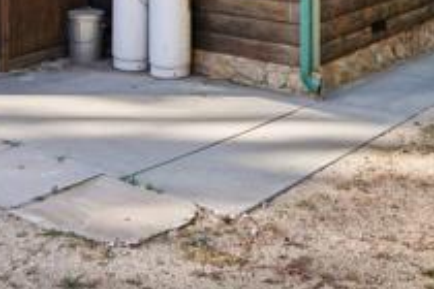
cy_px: -148
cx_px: 141
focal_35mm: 64
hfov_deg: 31.1
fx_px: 771
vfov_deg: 18.7
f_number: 8
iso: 100
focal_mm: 21
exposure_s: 1/40
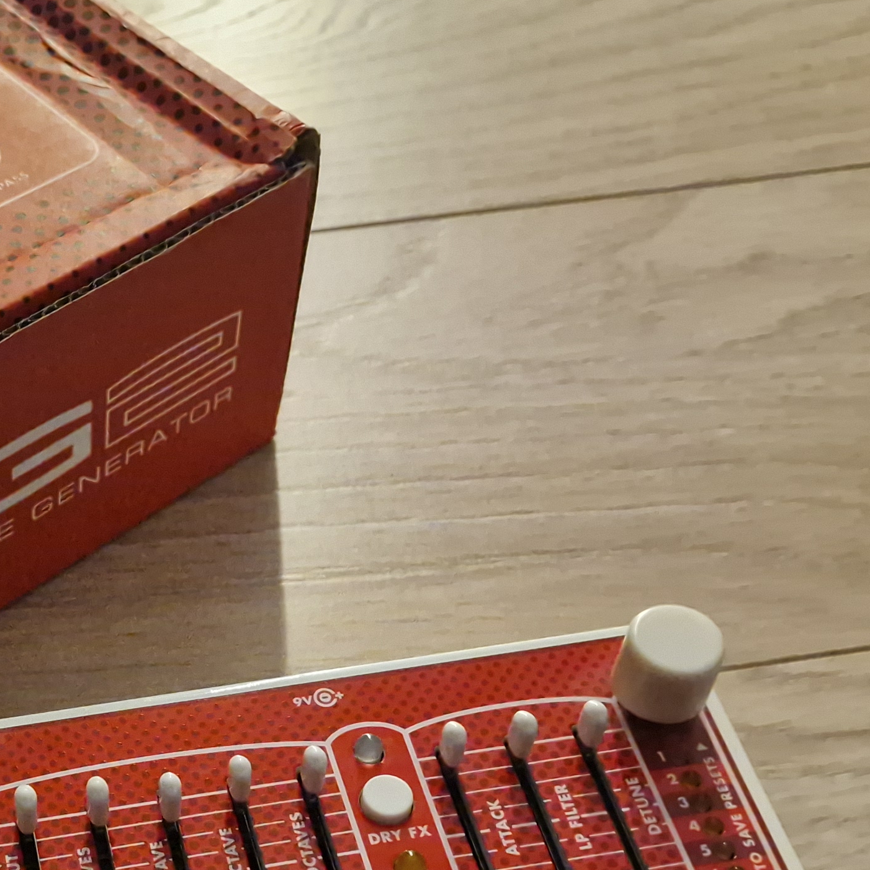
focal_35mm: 58
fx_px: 1649
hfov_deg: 28.2
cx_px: 57
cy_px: 724
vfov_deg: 28.8
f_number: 1.8
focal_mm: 6.4
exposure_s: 1/120
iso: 1000
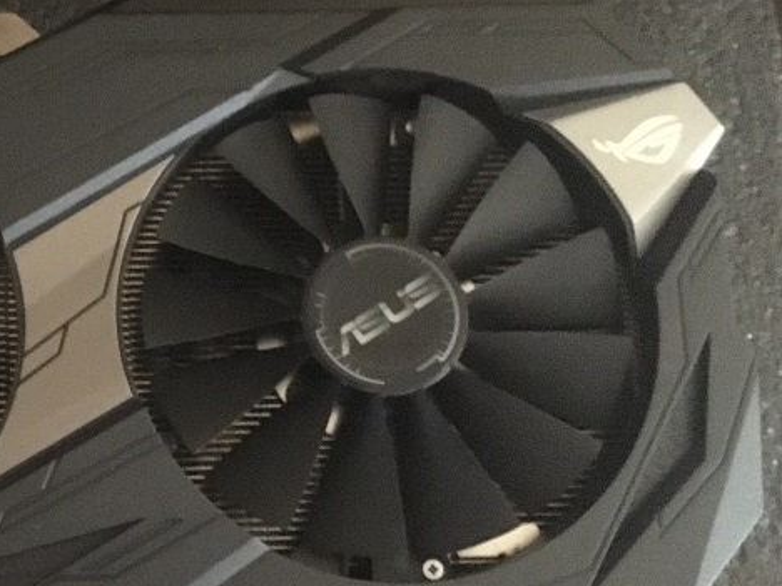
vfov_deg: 23.6
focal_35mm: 62
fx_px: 1401
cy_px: 344
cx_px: 27
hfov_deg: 29.4
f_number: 2.2
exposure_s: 1/17
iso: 2000
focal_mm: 4.15
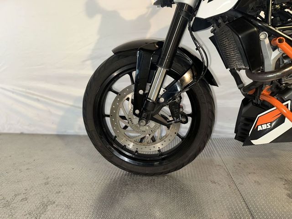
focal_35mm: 24
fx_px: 202
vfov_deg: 56.8
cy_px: 110
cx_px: 146
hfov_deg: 71.6
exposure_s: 1/25
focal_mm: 6.86
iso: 100
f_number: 1.78
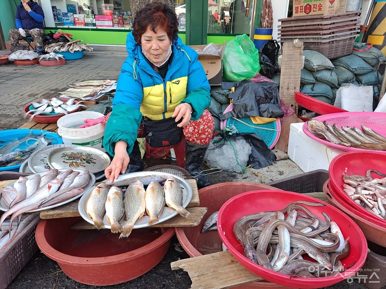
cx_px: 193
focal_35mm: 24
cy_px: 144
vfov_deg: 56.8
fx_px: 268
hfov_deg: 71.6
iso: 32
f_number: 1.8
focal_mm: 5.23
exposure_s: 1/120
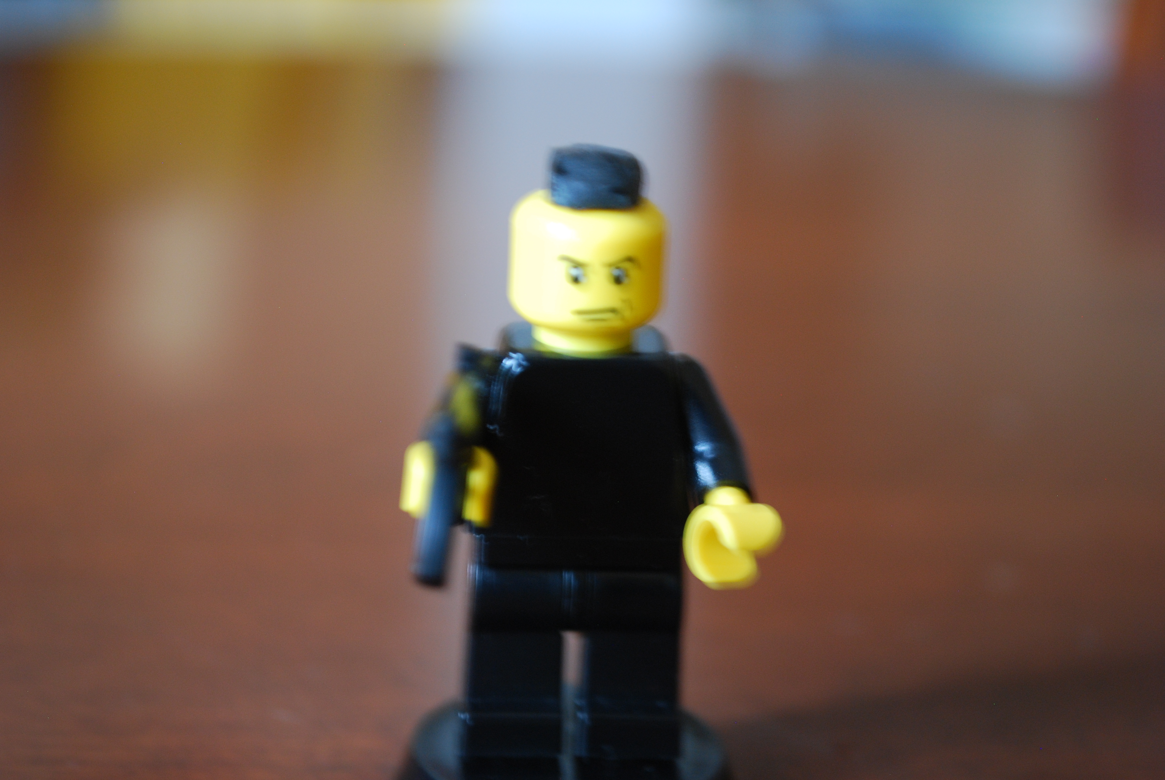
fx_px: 2673
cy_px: 390
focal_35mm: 82
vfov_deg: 16.6
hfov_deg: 24.6
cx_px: 582
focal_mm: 55
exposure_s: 1/2.5
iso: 400
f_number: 5.6
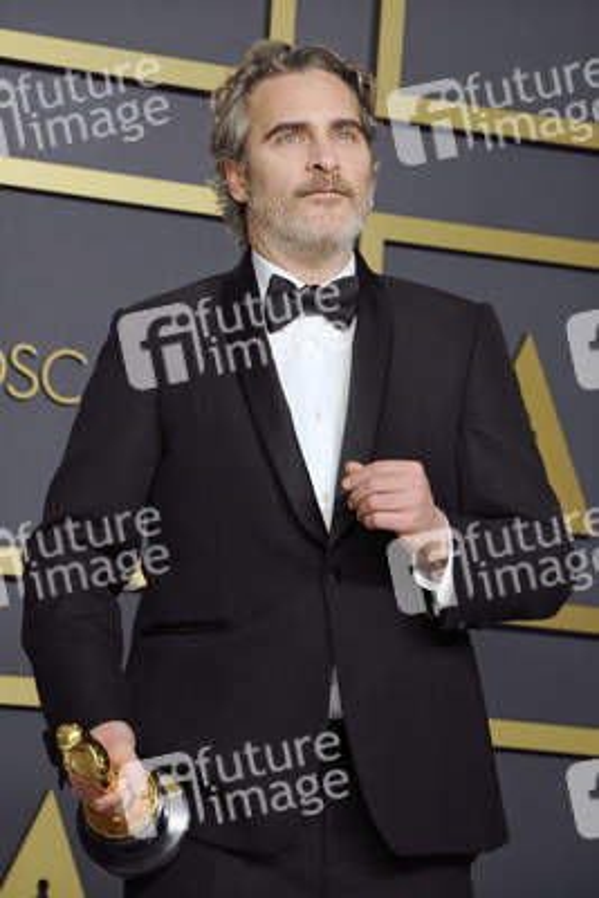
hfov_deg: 9.5
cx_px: 300
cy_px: 449
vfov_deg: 14.1
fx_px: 3616
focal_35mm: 145
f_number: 6.3
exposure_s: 1/125
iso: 1600
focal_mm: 145
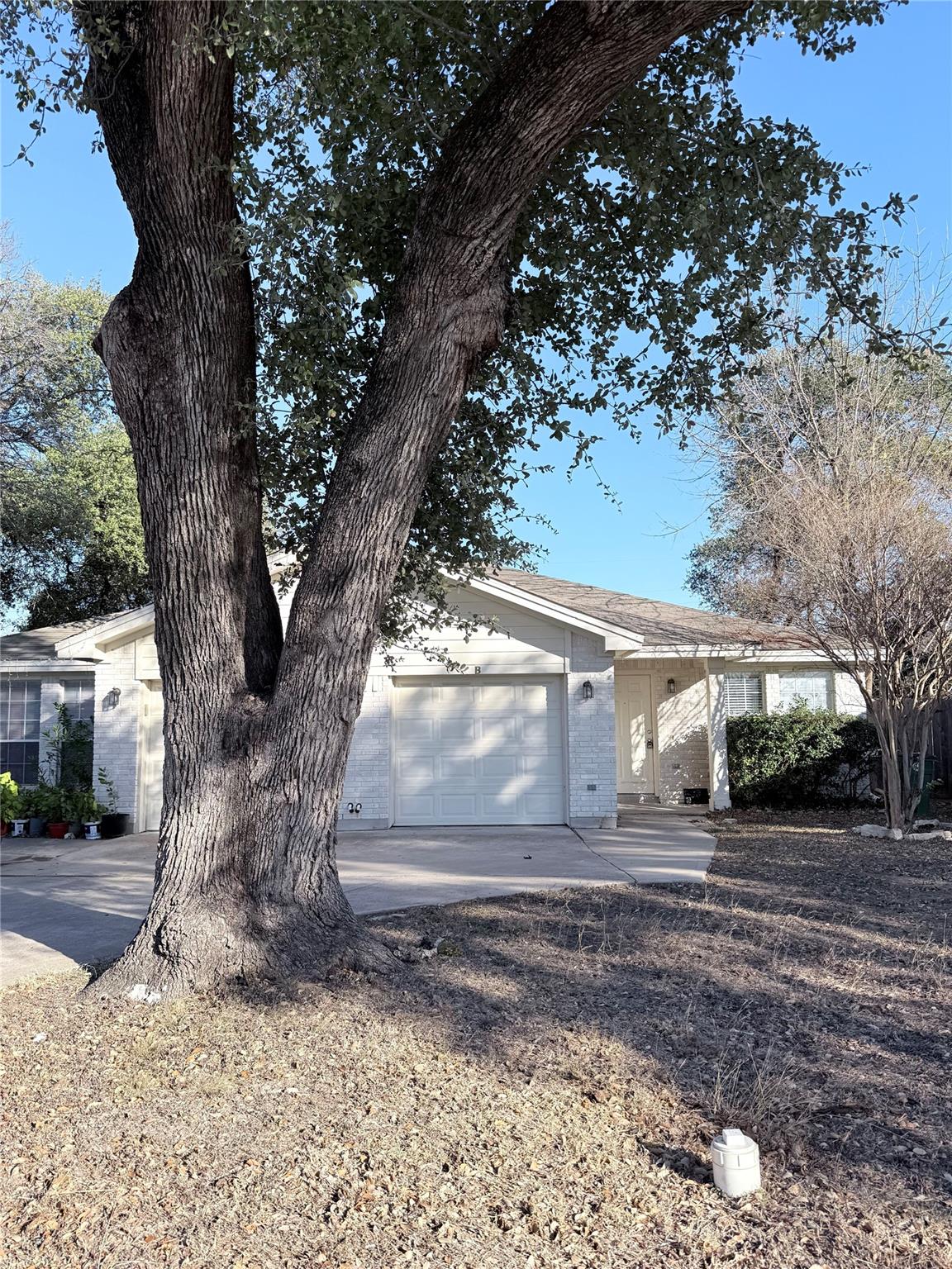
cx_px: 476
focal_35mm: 24
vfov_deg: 71.6
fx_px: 880
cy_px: 634
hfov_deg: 56.8
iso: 80
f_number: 1.78
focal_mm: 6.76
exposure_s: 1/2110
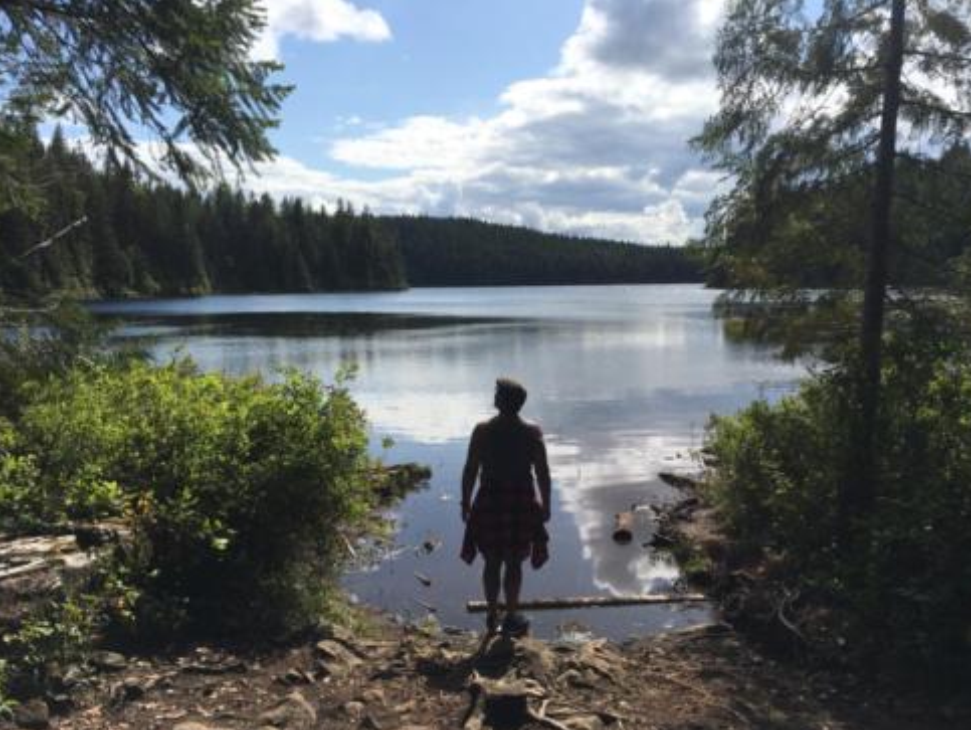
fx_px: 842
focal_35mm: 30
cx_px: 499
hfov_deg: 59.9
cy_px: 375
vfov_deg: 46.8
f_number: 2.2
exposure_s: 1/3497
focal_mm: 4.15
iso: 25
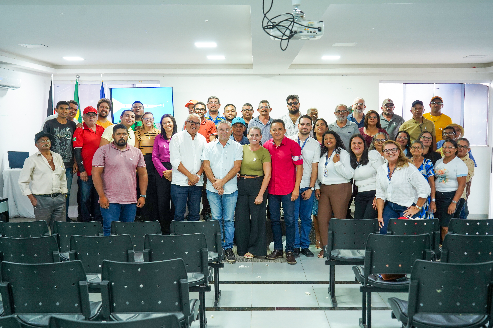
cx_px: 246
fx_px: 493
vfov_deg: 36.9
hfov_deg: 53.1
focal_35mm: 36
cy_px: 164
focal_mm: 36
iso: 1250
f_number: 4.5
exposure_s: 1/40
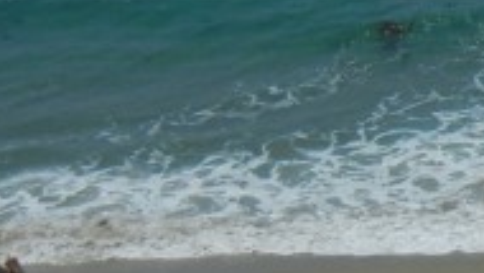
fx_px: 2259
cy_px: 166
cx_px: 802
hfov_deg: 11.5
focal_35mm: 176
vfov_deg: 6.9
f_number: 7
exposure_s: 1/1389
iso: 160
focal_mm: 5.4
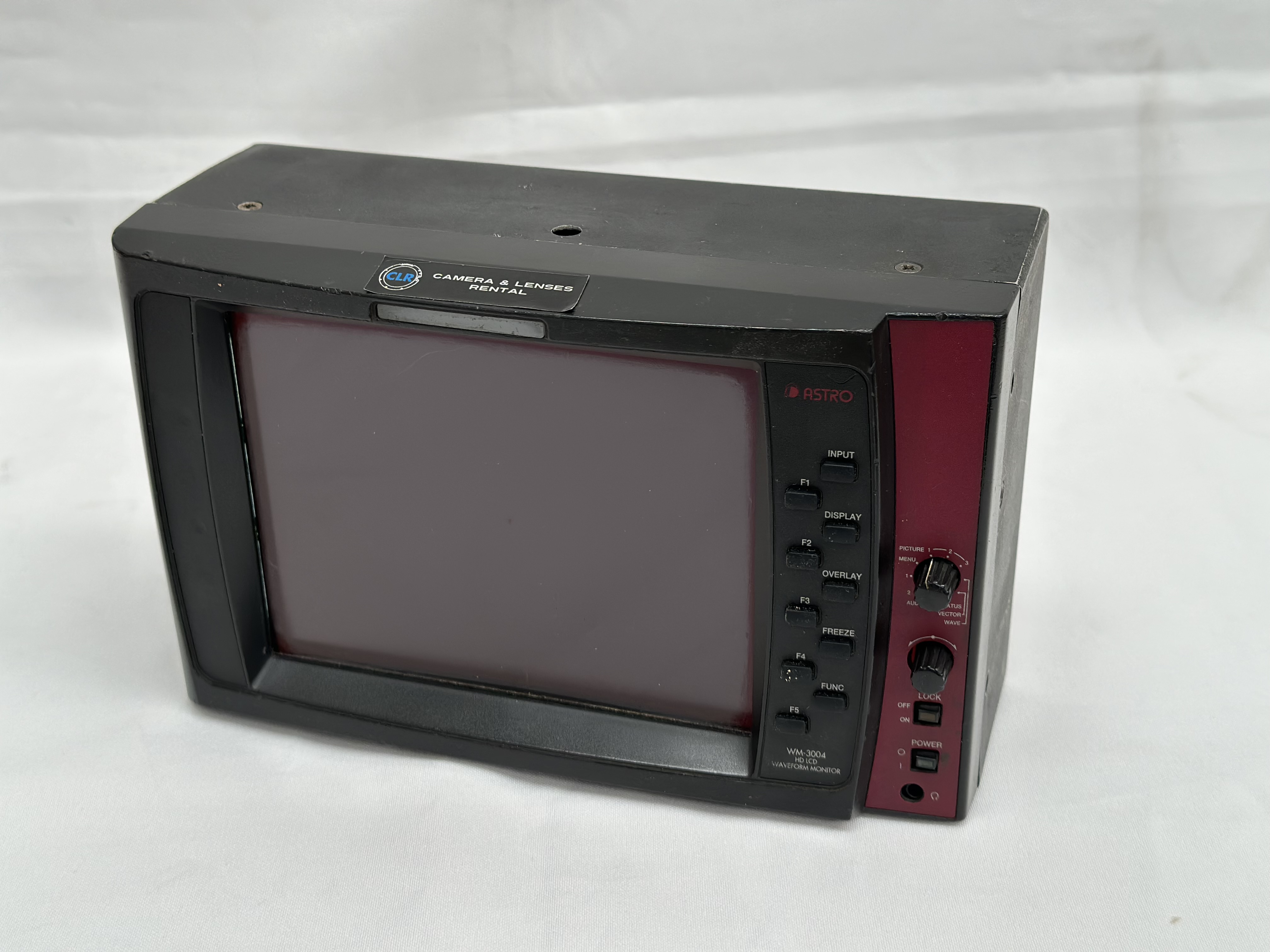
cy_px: 476
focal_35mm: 48
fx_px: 1761
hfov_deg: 39.7
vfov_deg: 30.3
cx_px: 635
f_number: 1.78
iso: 80
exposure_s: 1/181
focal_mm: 6.86
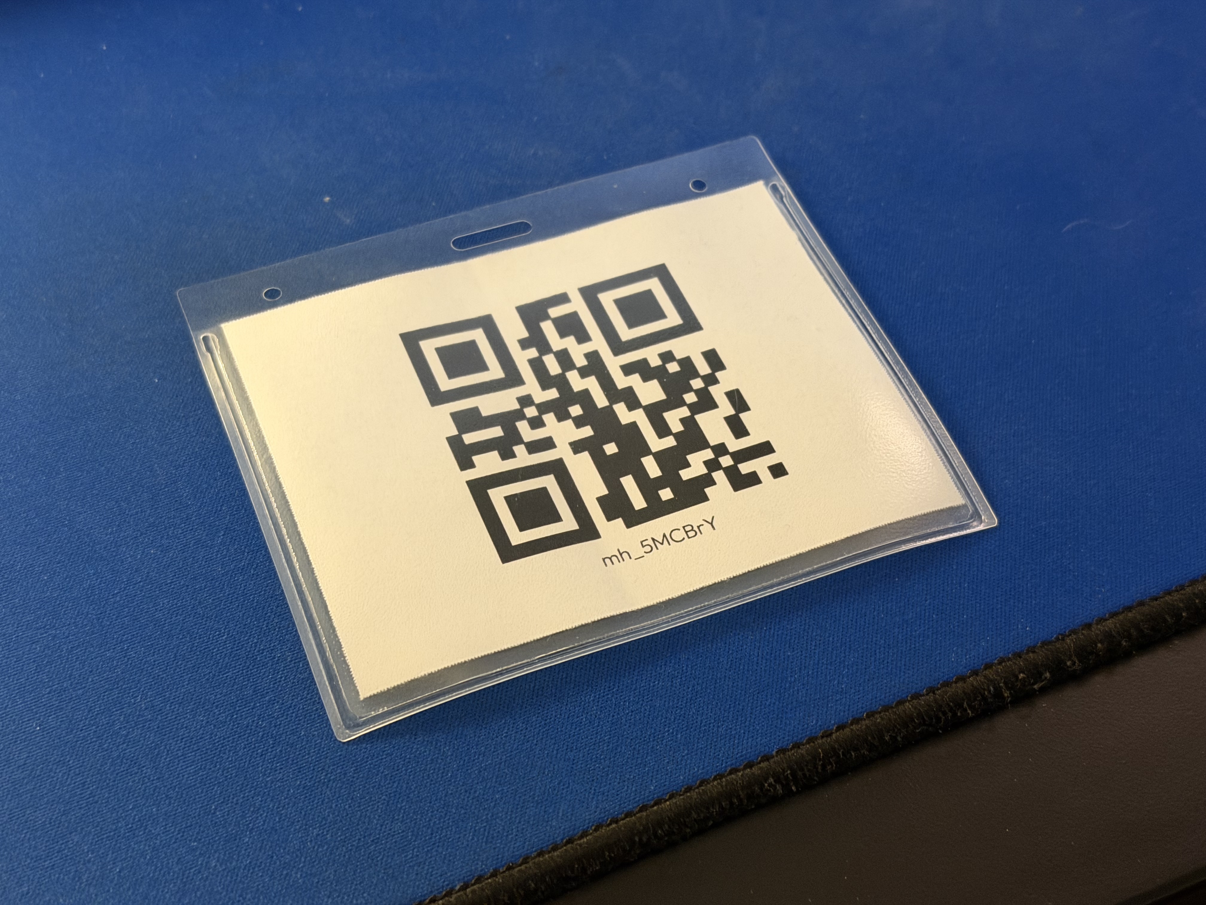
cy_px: 452
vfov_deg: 30.3
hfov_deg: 39.7
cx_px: 603
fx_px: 1672
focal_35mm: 48
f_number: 1.78
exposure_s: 1/35
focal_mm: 6.76
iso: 500
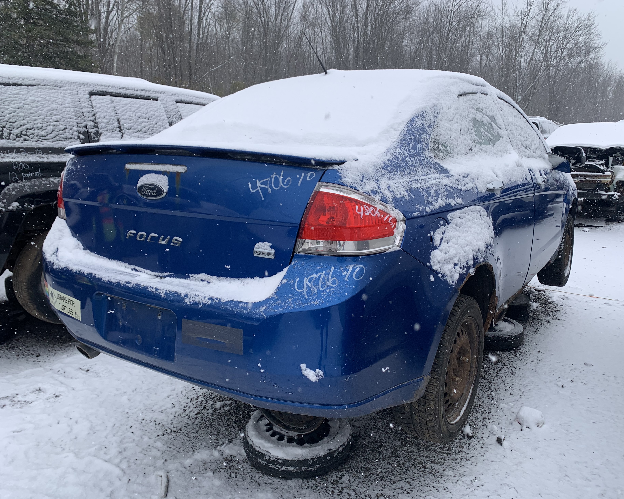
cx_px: 330
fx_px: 517
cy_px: 244
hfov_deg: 62.2
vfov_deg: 51.5
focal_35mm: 28
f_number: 1.8
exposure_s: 1/722
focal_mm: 4.25
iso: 25
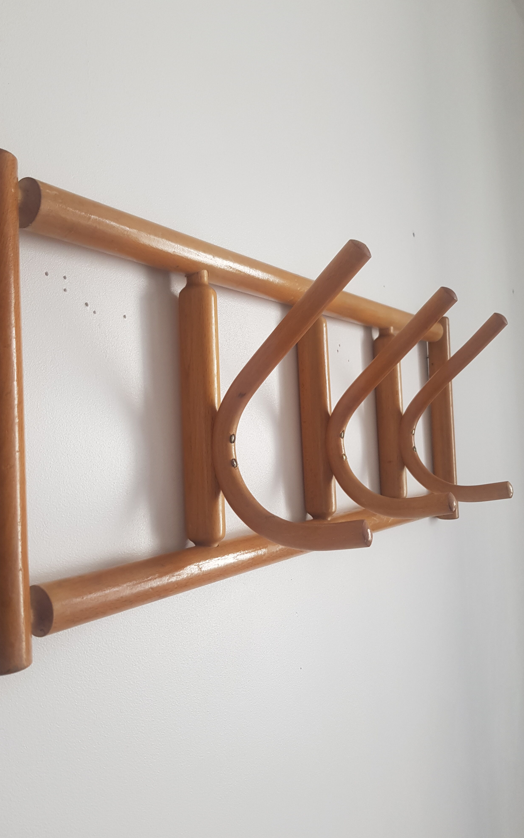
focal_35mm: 28
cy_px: 423
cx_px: 222
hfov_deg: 44.4
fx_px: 640
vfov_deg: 66.5
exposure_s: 1/50
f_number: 1.7
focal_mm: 4.2
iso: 80
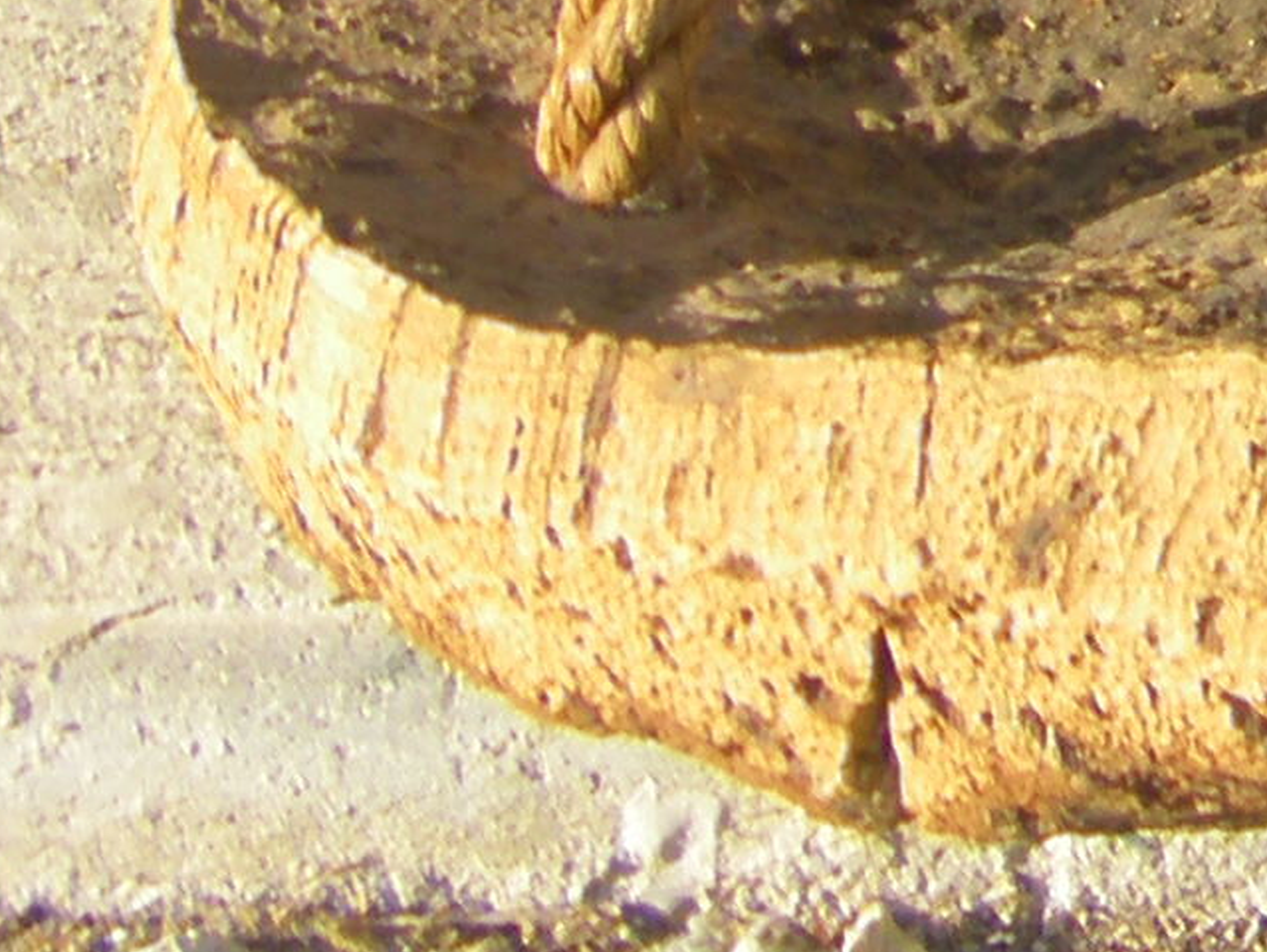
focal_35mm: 194
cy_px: -809
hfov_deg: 9.4
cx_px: 2705
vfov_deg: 7.4
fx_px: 7105
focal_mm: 6.3
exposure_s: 1/200
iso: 64
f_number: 3.5
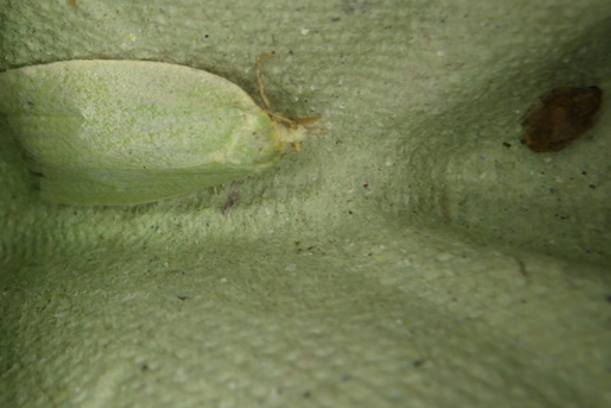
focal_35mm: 64
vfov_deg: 21.2
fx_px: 1086
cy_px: 162
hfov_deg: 30.6
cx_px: 121
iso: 125
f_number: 4.6
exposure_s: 1/1500
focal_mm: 6.1
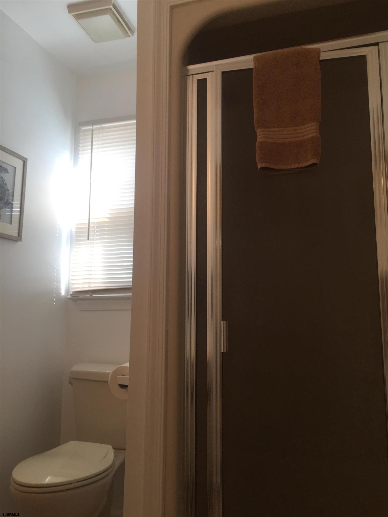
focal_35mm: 29
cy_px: 258
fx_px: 433
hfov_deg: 48.2
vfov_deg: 61.7
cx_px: 194
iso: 40
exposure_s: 1/60
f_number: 2.2
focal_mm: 4.15
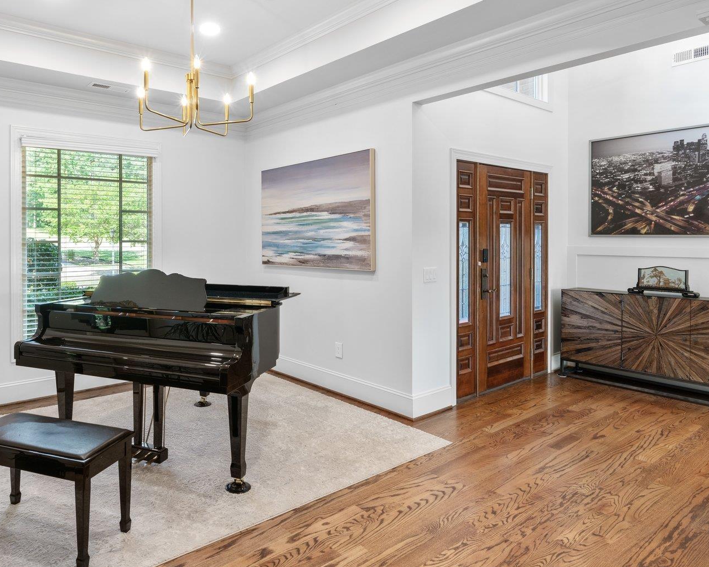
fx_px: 504
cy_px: 235
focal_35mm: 24
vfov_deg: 58.4
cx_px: 260
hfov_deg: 69.0
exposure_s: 1/1.67
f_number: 9
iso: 200
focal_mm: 16
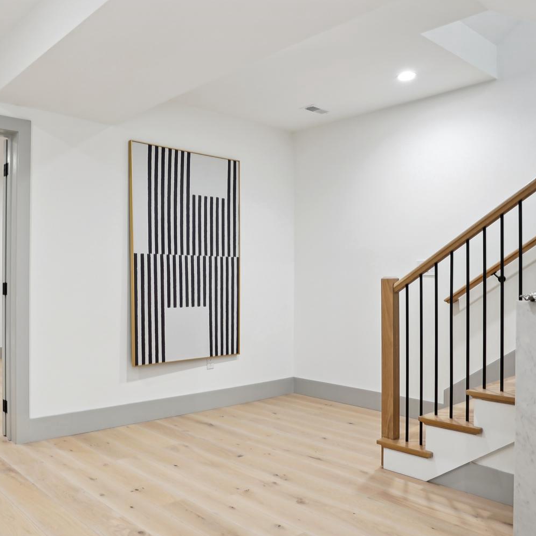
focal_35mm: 28
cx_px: 150
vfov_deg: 57.3
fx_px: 491
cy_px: 272
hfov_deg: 55.2
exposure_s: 1/5
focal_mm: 16
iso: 200
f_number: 8
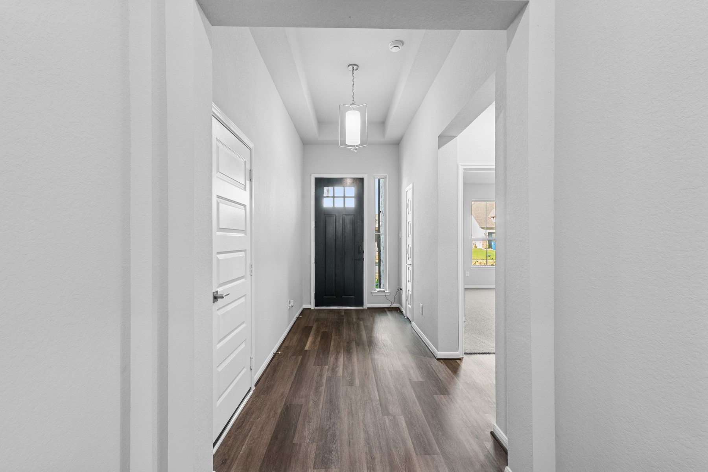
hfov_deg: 96.7
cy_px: 236
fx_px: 315
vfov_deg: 73.8
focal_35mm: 16
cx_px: 354
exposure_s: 1/2
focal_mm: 16
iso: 100
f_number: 9
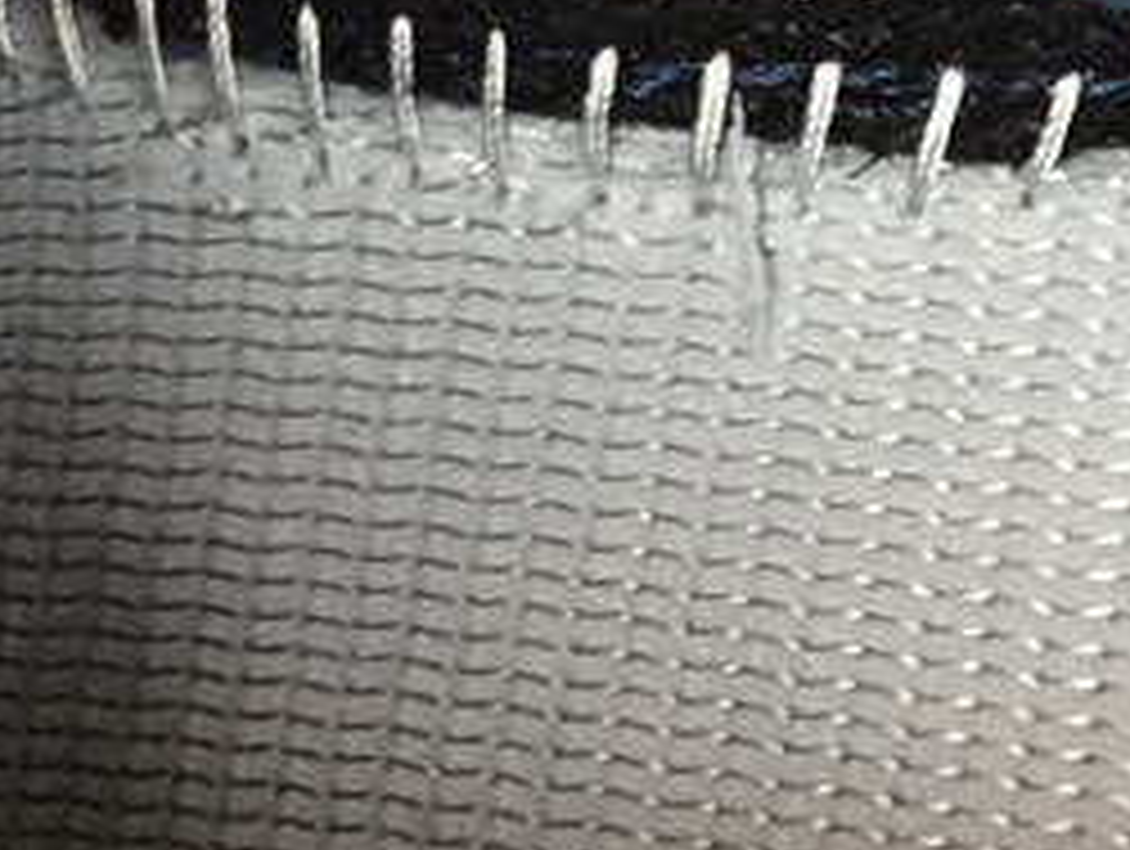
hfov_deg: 17.5
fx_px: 3629
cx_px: 972
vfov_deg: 13.4
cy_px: 519
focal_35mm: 111
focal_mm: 3.3
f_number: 2.4
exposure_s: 1/50
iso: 32
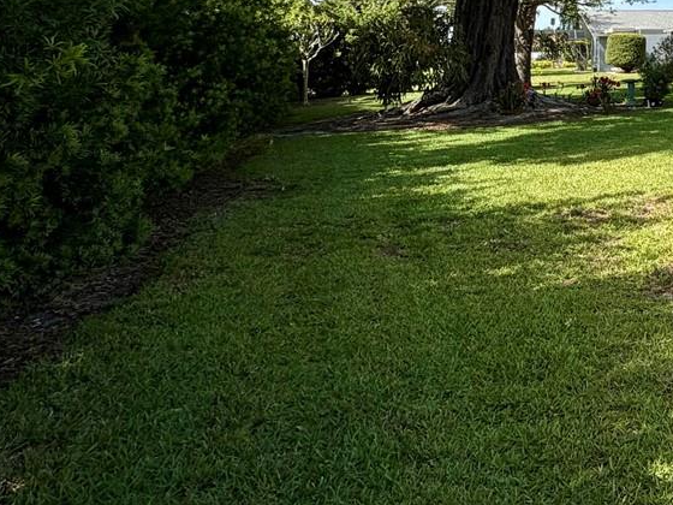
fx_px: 778
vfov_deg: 32.0
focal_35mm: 40
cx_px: 774
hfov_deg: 37.5
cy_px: -42
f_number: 2.2
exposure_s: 1/770
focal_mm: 2.22
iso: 32
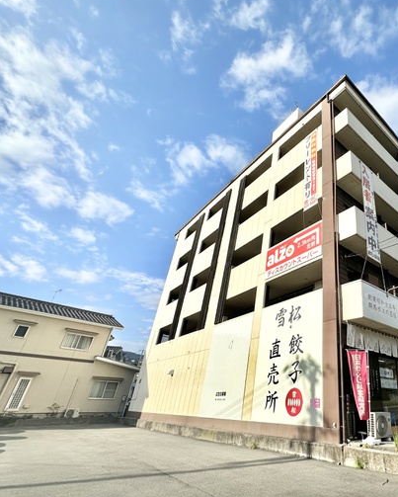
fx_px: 280
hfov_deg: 65.1
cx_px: 313
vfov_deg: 83.2
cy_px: 252
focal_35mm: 19
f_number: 2.2
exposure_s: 1/4651
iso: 50
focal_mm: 2.22
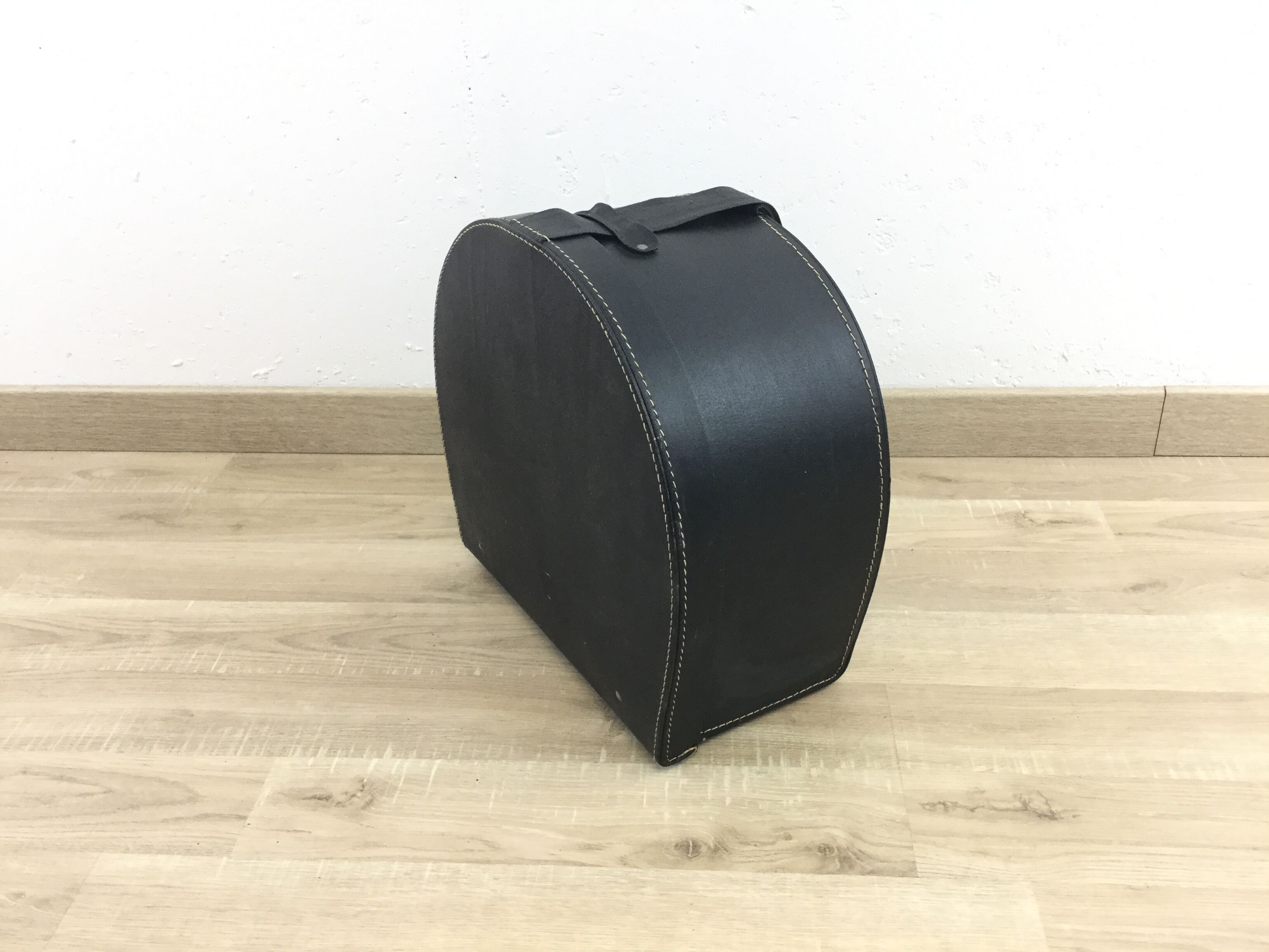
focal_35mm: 31
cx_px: 634
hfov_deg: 58.4
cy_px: 476
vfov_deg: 45.4
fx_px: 1136
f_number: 2.4
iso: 80
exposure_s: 1/33
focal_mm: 3.3
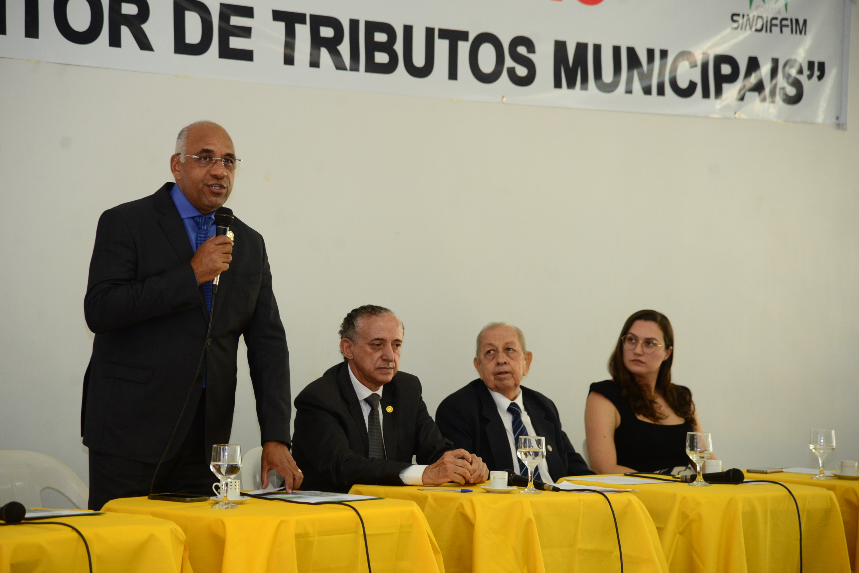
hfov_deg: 17.1
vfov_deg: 11.4
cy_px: 286
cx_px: 430
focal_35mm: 120
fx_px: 2864
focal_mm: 120
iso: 1600
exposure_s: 1/125
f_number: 4.5
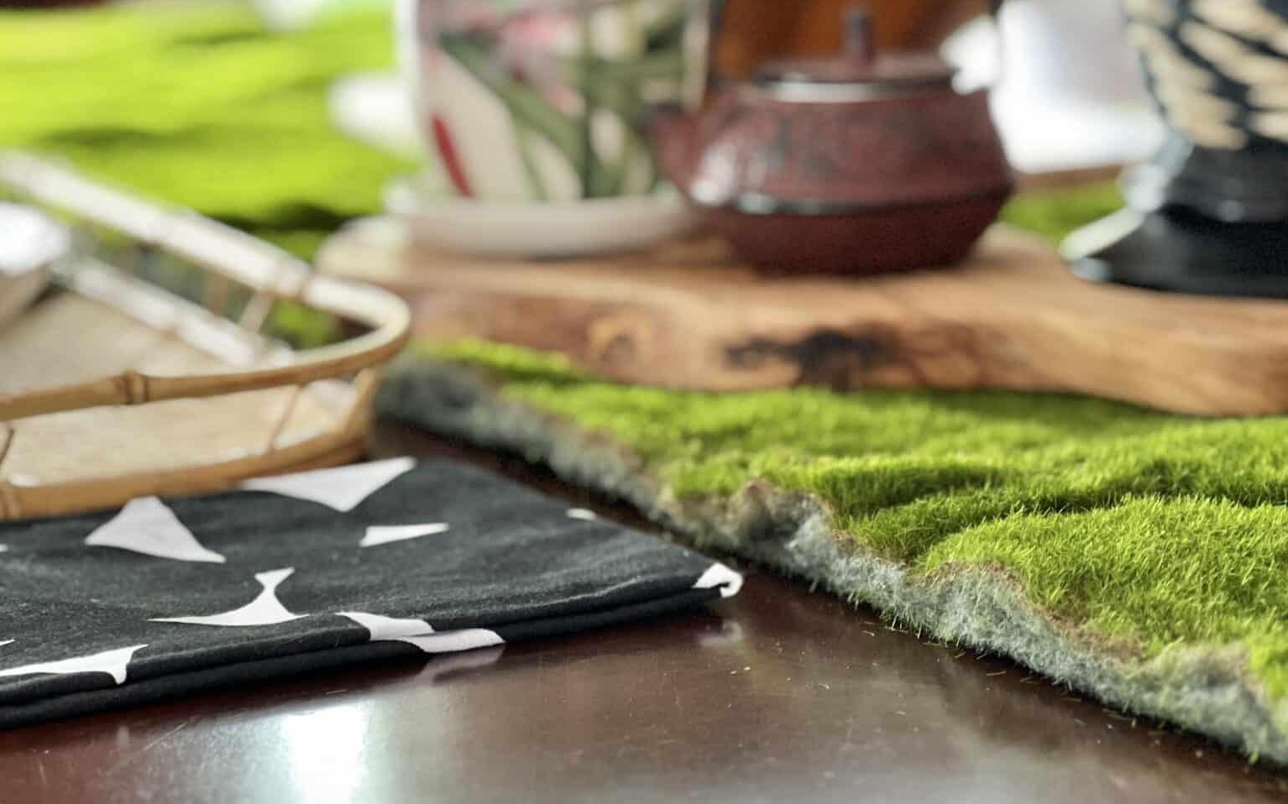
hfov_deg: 19.1
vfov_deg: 12.0
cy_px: 327
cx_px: 644
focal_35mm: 109
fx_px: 3825
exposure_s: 1/19
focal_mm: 9
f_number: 2.8
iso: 400
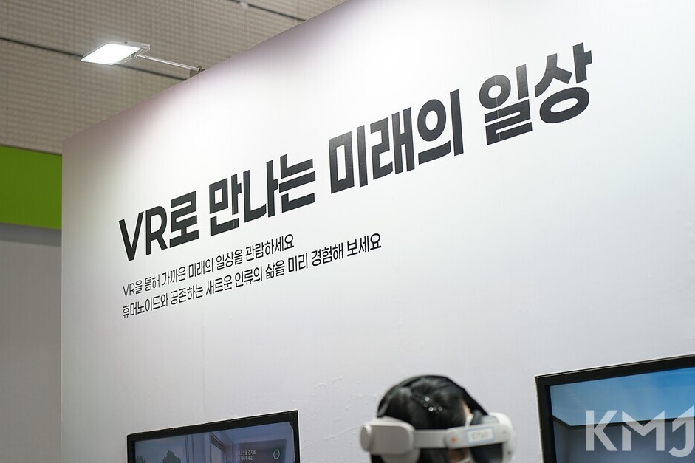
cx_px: 350
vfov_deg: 26.5
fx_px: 984
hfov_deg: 38.9
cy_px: 232
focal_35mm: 51
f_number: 2.8
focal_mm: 50
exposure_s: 1/60
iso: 100
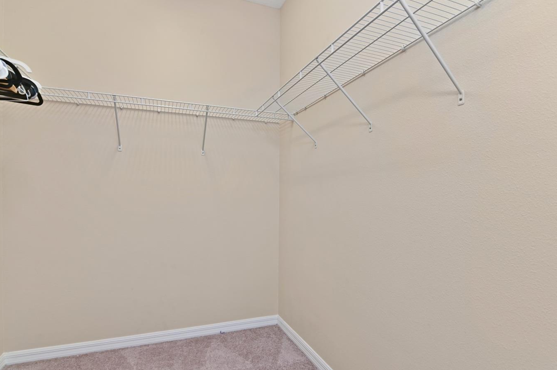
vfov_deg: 64.4
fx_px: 294
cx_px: 286
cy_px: 199
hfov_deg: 86.9
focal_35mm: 19
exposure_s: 1/10
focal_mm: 16
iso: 100
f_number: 8
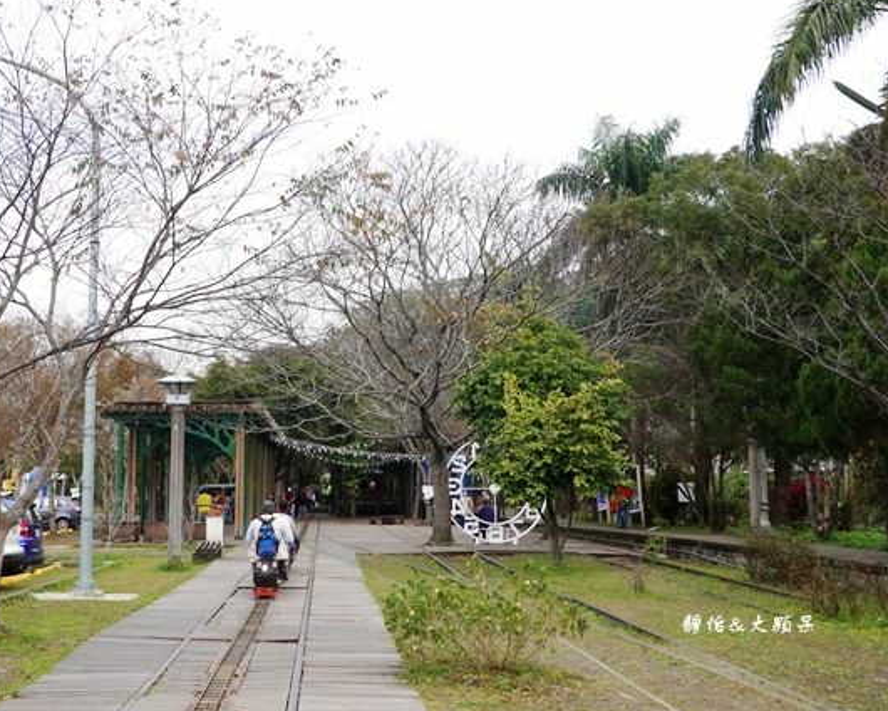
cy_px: 353
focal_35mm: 46
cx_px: 364
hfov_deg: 40.2
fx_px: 1209
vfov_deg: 32.7
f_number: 4
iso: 125
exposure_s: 1/320
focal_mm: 14.99
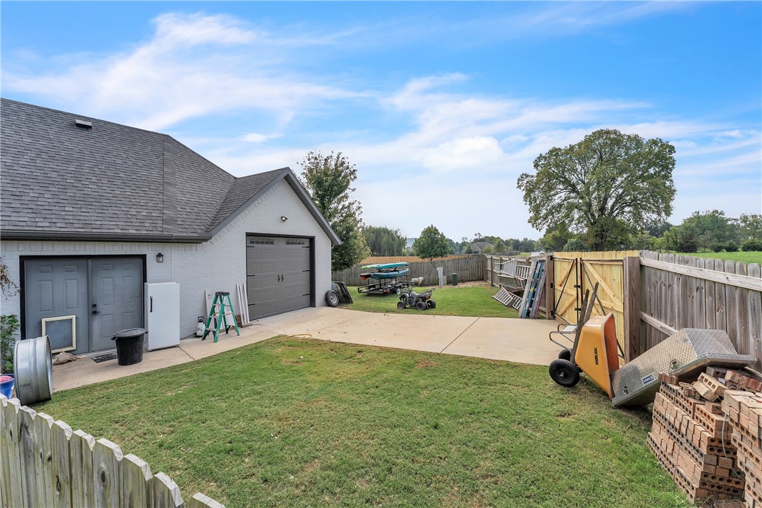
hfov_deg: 104.3
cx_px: 381
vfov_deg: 81.2
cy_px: 254
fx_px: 296
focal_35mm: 14
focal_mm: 14
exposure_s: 1/1600
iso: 200
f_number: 9
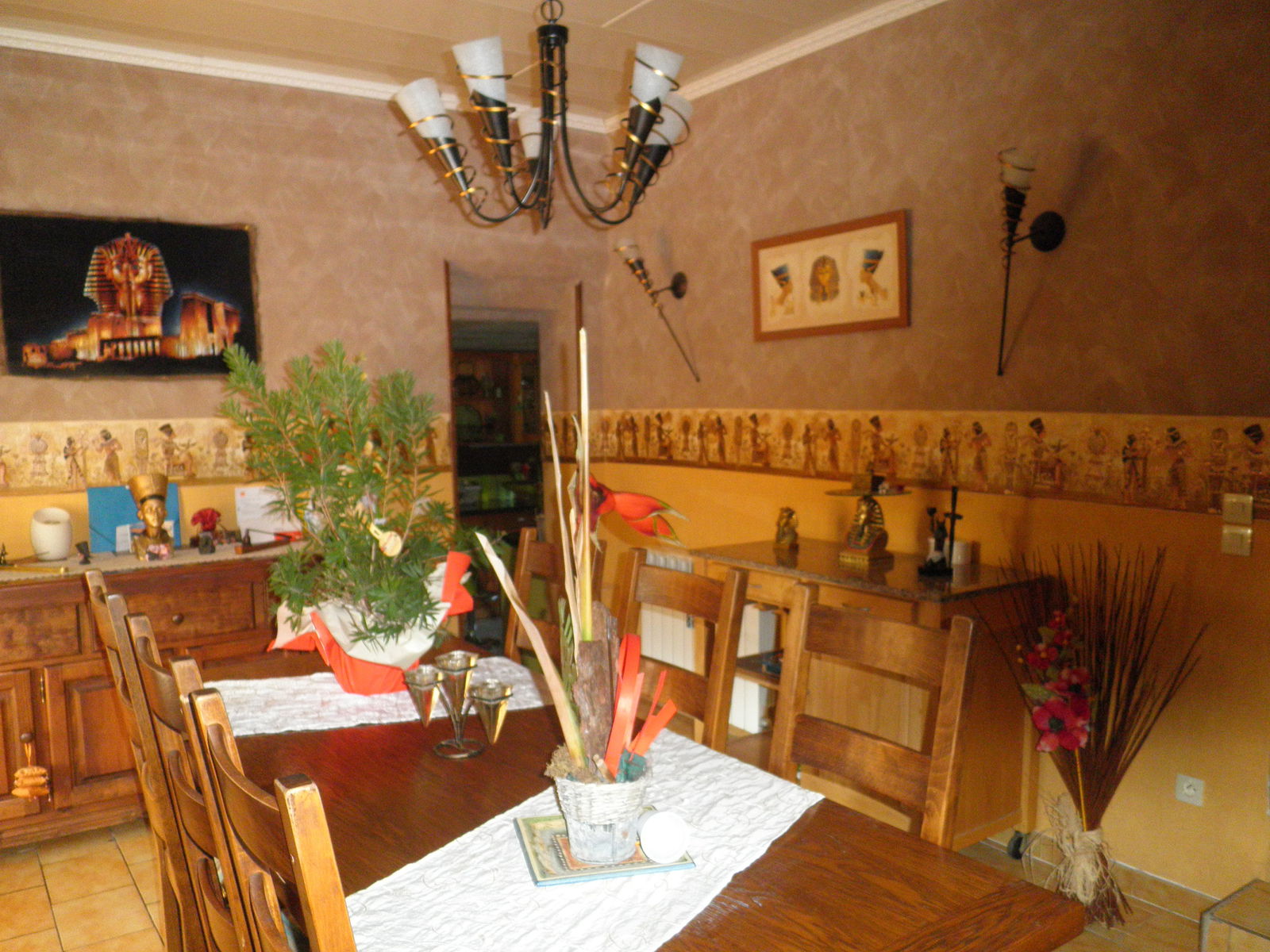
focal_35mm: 26
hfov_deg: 67.3
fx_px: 954
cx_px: 635
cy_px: 476
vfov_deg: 53.1
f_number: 2.8
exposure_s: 1/30
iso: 250
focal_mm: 4.7
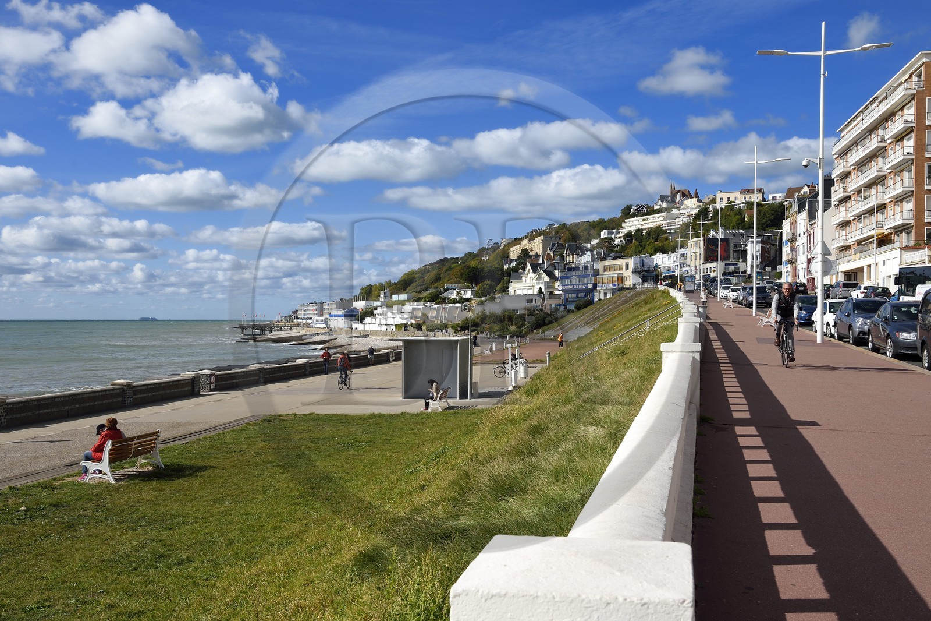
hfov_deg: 50.7
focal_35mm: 38
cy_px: 310
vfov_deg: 35.0
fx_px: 982
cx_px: 466
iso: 200
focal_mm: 38
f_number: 13
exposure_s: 1/320
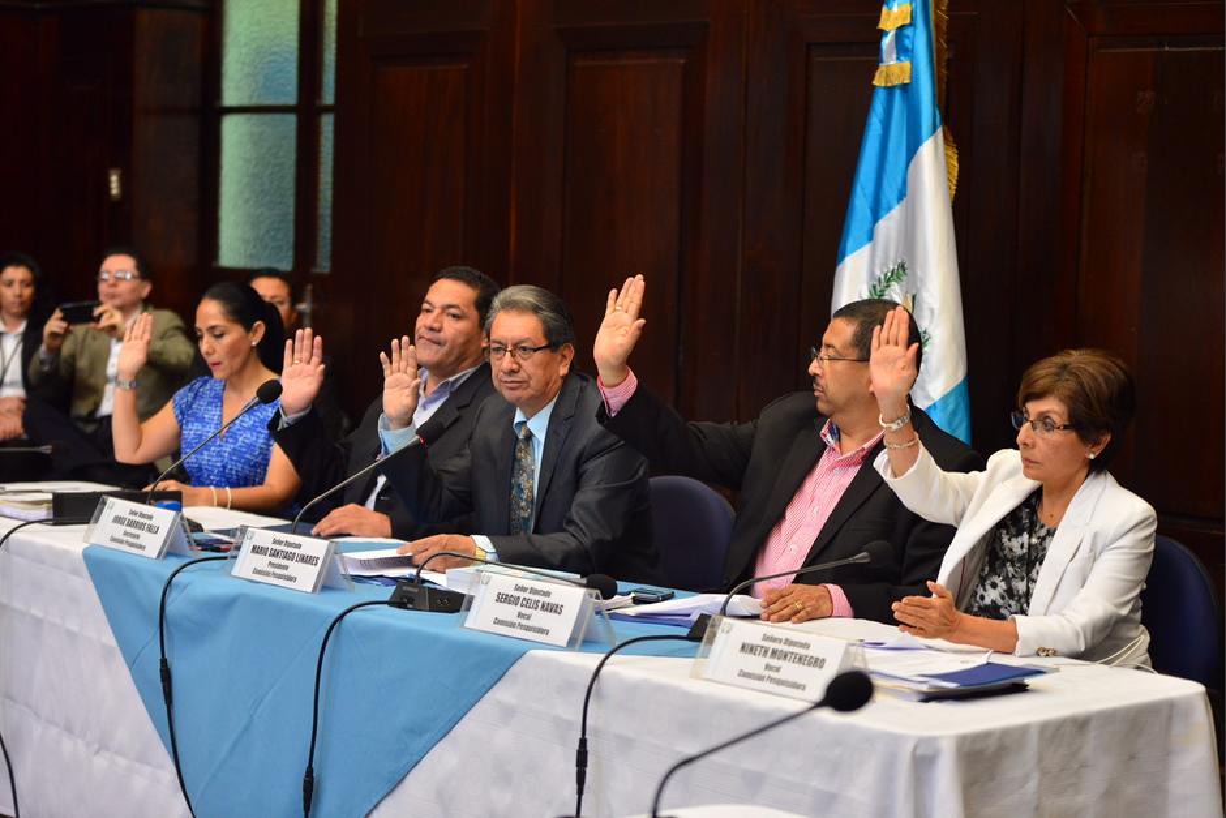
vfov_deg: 16.7
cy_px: 409
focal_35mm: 82
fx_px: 2793
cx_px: 613
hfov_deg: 24.8
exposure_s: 1/125
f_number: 2.8
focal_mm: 82
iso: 2200
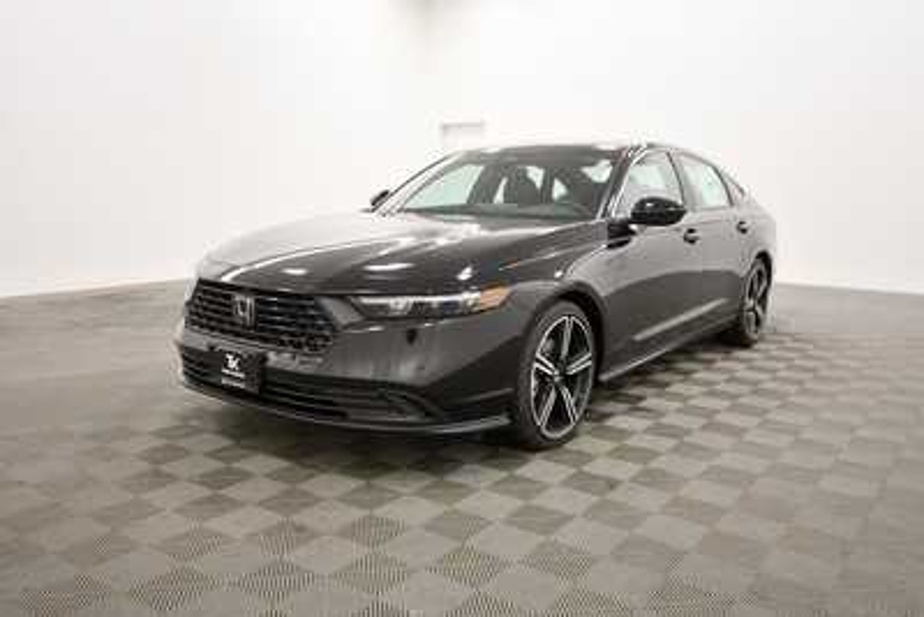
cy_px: 308
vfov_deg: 48.0
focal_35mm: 27
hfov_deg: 67.4
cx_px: 462
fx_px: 693
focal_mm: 18
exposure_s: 1/125
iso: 1250
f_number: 5.3
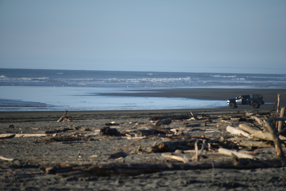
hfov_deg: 6.9
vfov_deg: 4.6
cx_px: 143
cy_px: 96
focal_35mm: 300
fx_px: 2384
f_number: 5.6
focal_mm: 300
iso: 140
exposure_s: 1/640
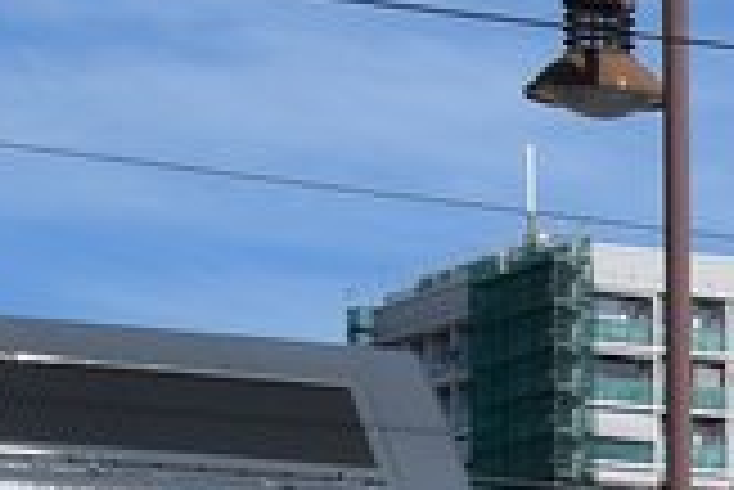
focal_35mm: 287
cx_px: 2283
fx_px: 5857
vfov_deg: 4.6
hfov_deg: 6.5
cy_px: 1326
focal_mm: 26
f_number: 7.1
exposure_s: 1/2000
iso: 400
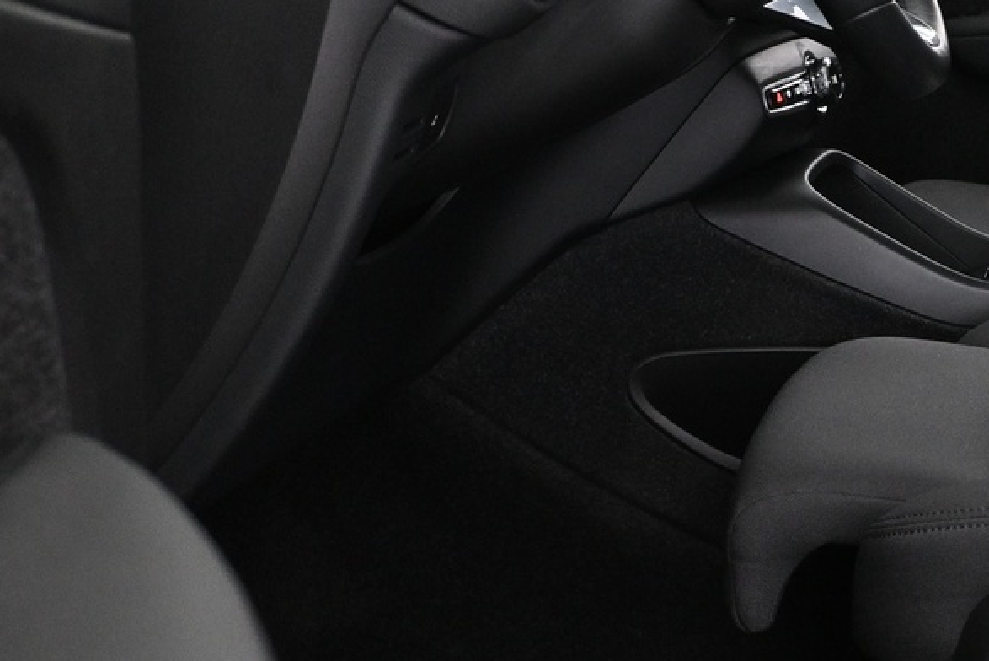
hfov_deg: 23.5
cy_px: -44
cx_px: 1110
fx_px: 2218
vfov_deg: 16.5
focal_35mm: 81
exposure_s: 1/20
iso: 1600
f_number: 3.8
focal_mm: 19.5
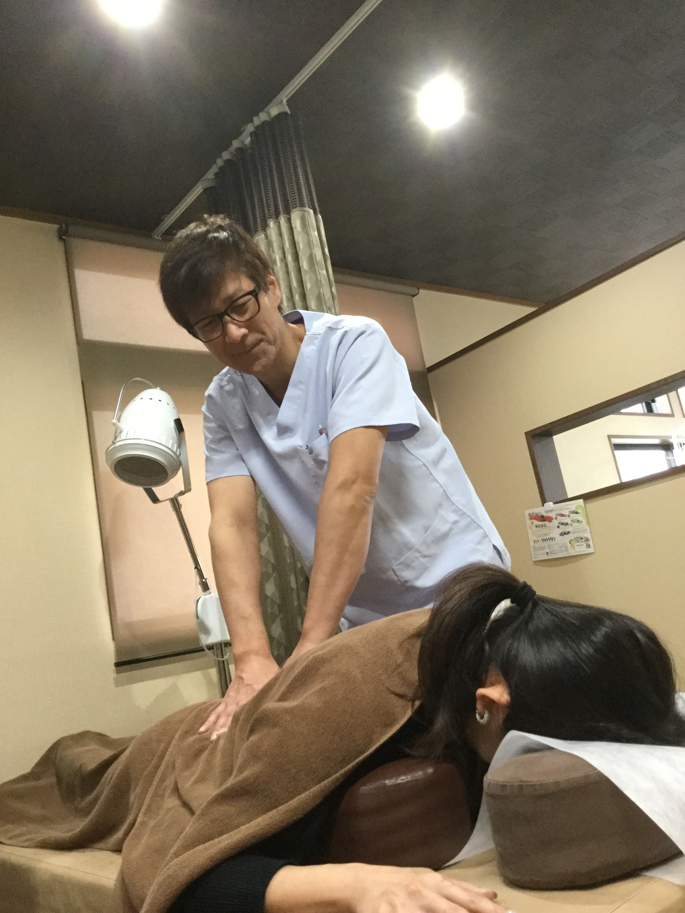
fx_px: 818
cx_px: 342
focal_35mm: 31
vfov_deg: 58.4
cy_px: 456
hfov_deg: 45.4
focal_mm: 3.3
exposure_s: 1/30
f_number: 2.4
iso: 200
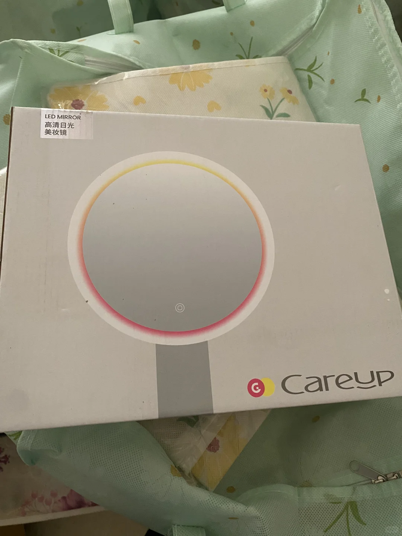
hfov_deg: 53.1
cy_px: 268
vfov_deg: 67.3
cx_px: 201
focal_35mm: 26
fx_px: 403
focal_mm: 4.25
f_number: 1.8
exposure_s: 1/38
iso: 640
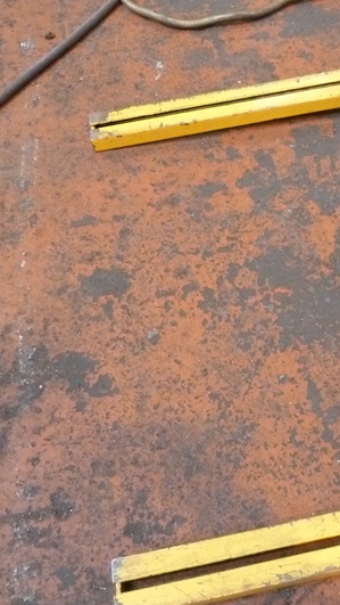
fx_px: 657
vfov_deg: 49.4
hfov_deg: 27.8
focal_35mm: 41
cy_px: 317
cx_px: 317
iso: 800
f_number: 3.3
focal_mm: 4.1
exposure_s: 1/50
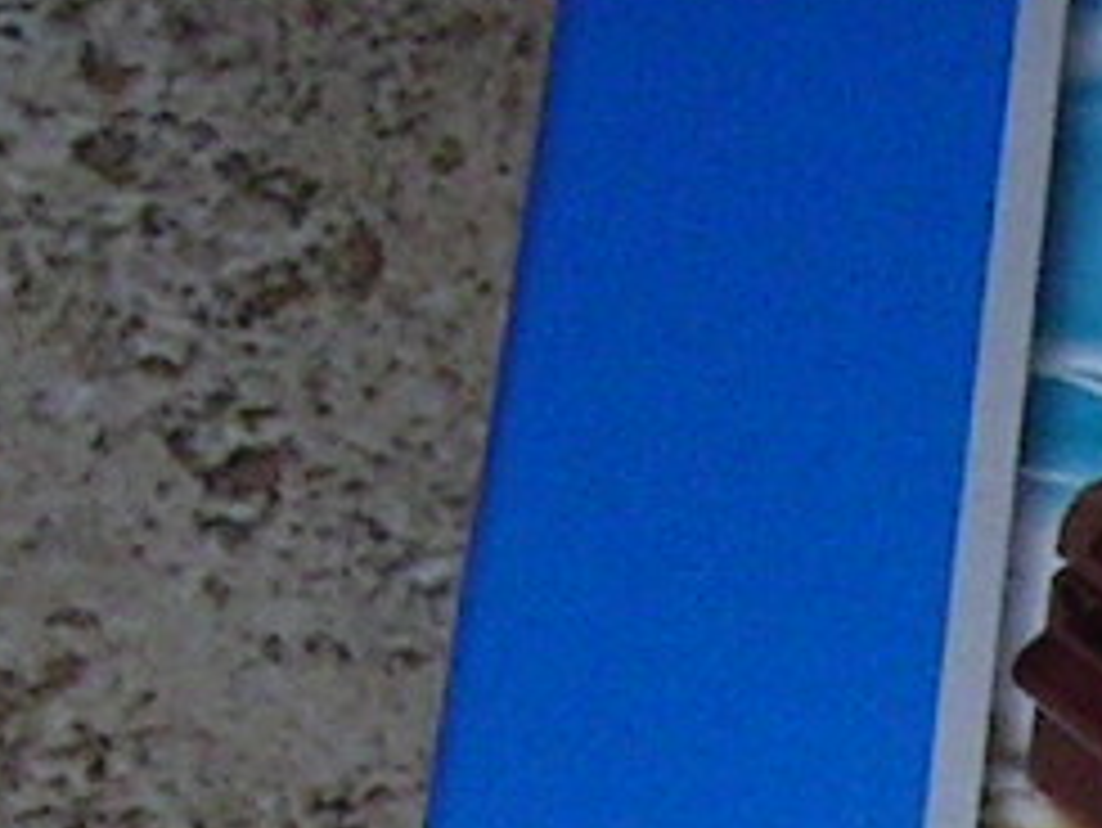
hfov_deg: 8.2
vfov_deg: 6.2
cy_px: 1372
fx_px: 7485
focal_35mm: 235
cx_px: 1813
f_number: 4.8
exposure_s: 1/30
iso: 100
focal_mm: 5.6
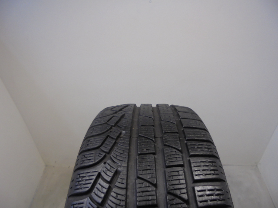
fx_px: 209
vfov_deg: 53.1
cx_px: 139
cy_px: 104
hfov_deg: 67.3
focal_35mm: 26
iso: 100
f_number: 3.5
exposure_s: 1/30
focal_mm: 4.6
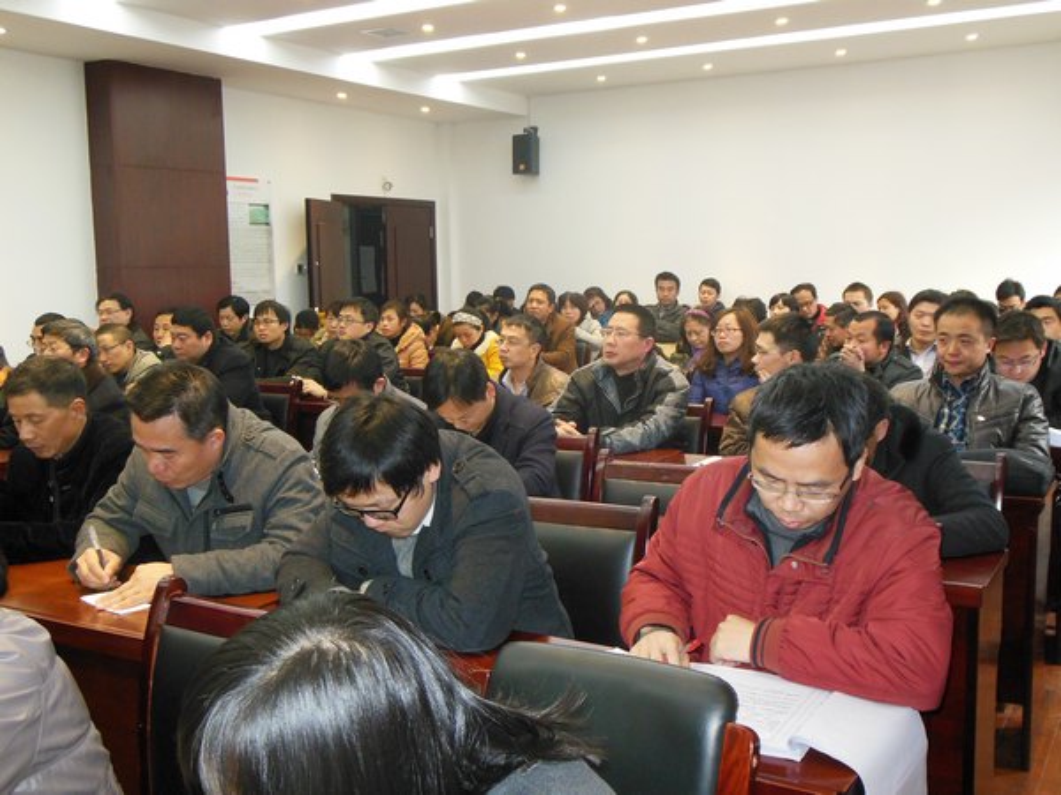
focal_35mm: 38
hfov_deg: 49.0
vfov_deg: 37.7
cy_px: 398
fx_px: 1165
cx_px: 530
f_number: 3.6
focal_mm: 6.8
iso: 500
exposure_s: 1/30
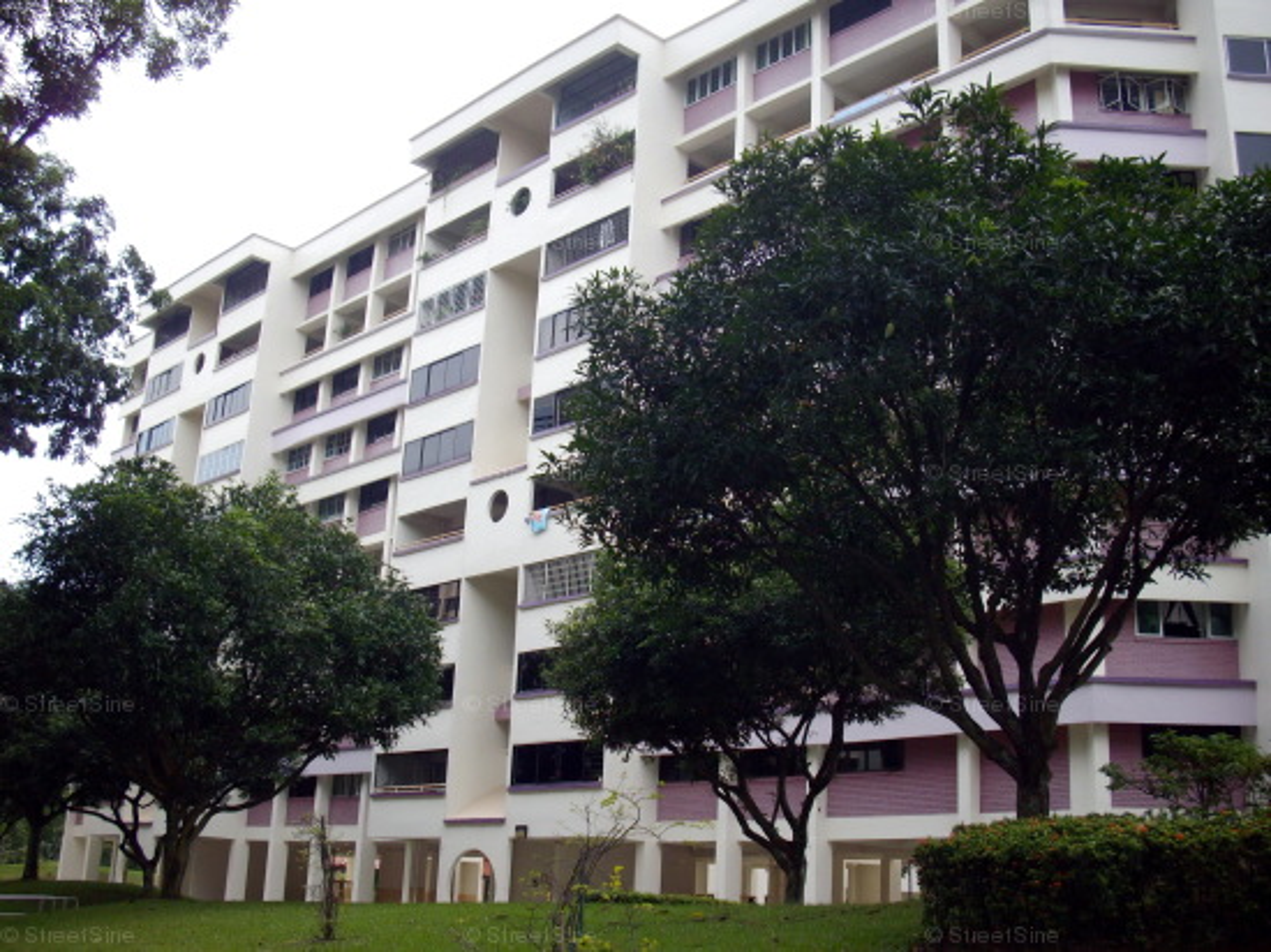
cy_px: 476
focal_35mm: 37
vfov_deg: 38.6
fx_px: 1358
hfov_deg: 50.2
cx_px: 636
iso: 80
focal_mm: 6.2
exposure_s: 1/400
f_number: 2.8
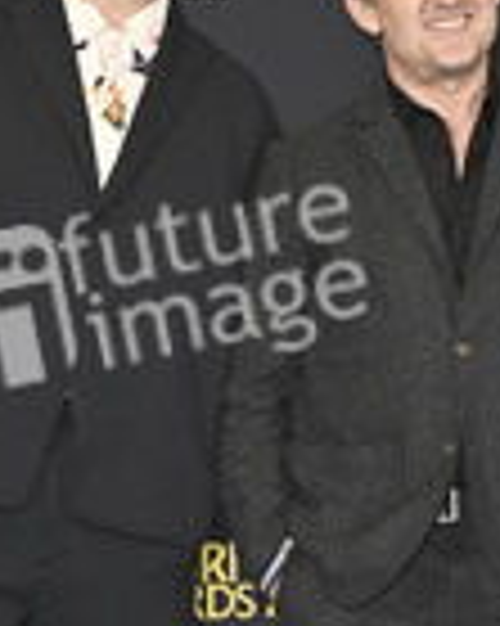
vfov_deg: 16.0
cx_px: 266
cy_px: 518
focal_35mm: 119
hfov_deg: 12.9
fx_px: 2204
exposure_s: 1/320
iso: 2000
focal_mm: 44
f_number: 5
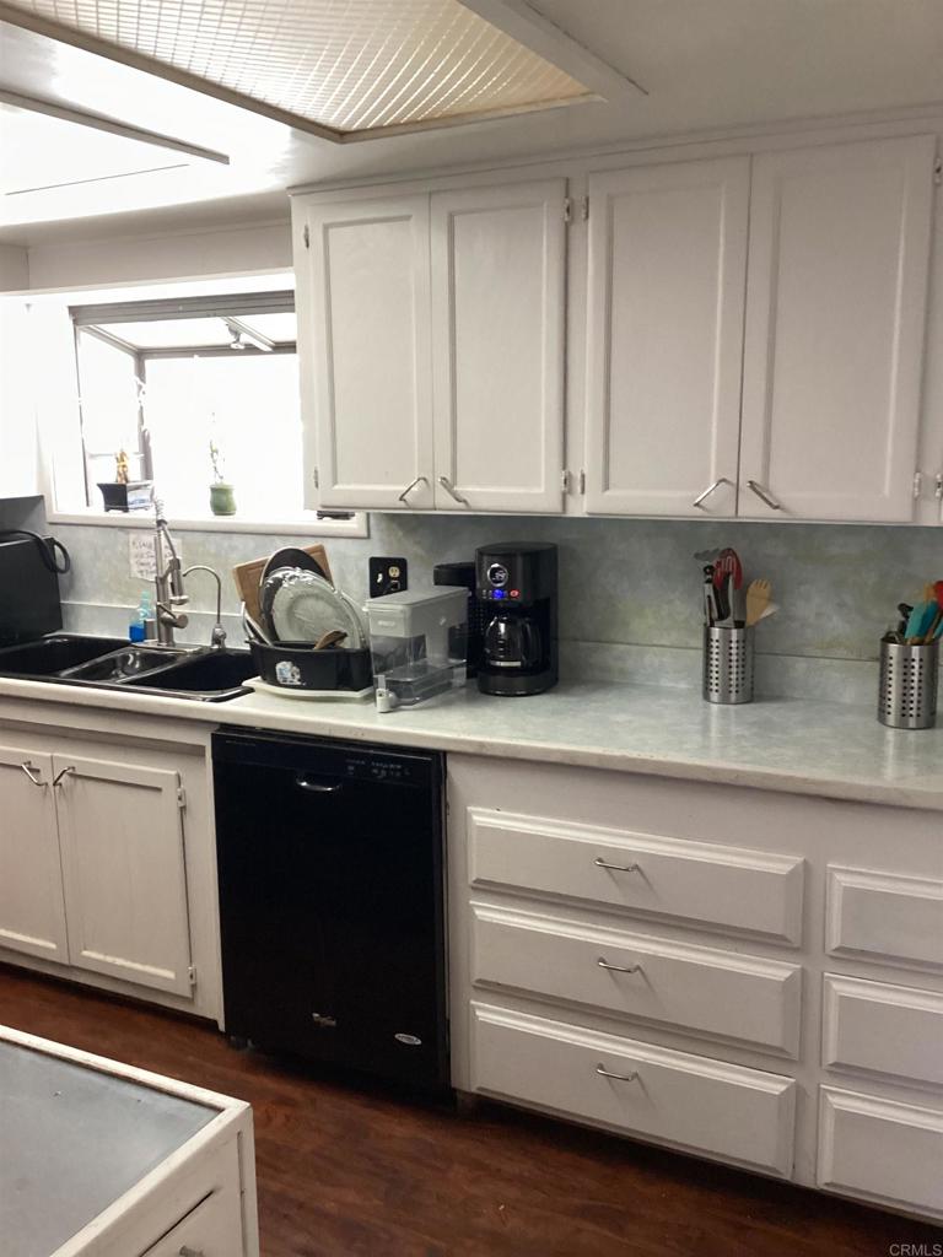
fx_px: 1126
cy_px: 628
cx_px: 472
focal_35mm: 31
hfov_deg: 45.4
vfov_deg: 58.4
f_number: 2.4
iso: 200
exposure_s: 1/60
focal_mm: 3.3
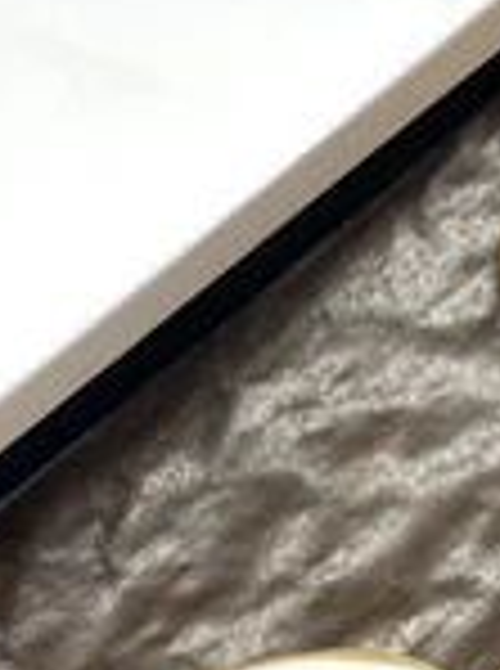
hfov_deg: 9.5
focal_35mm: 154
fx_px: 2979
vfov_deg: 12.7
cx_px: 491
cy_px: 688
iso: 125
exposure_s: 1/100
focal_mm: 4.2
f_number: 1.6
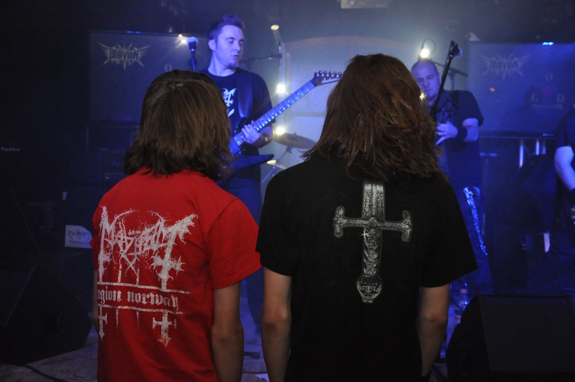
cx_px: 288
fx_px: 766
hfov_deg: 41.2
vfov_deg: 28.0
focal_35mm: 48
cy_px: 191
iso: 2000
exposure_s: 1/250
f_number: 4.2
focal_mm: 32
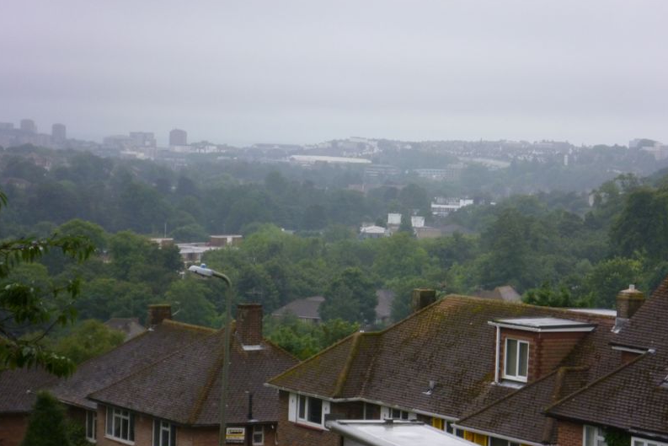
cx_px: 333
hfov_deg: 15.9
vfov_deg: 10.6
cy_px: 221
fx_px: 2394
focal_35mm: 129
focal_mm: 22
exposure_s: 1/100
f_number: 6.4
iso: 320
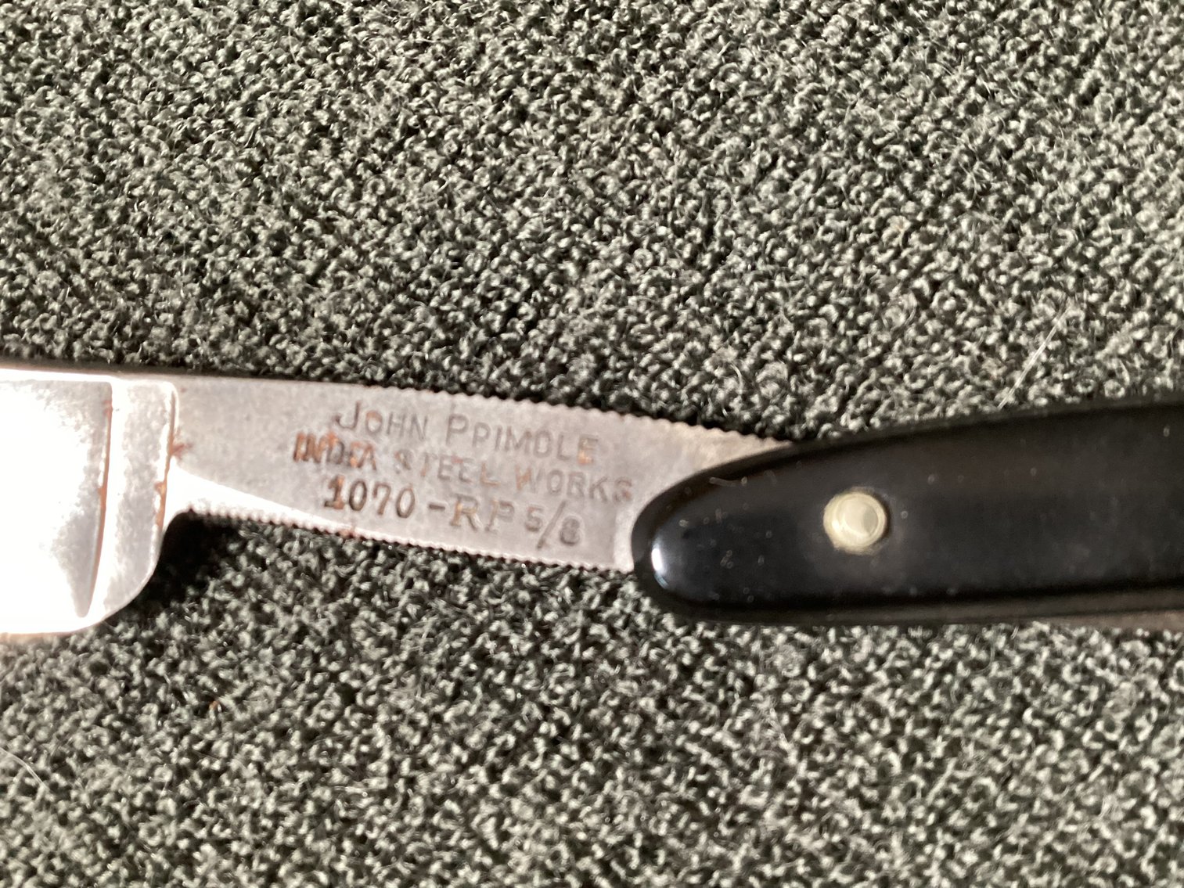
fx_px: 1060
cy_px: 444
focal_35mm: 31
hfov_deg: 58.3
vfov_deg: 45.4
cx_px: 592
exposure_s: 1/30
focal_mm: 3.3
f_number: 2.4
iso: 400
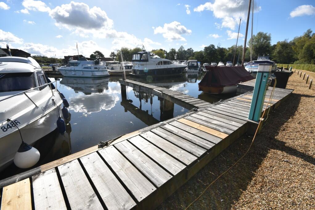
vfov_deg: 77.3
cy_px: 105
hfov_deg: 100.4
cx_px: 158
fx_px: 131
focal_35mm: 15
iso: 200
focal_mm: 10
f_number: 10
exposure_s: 1/400
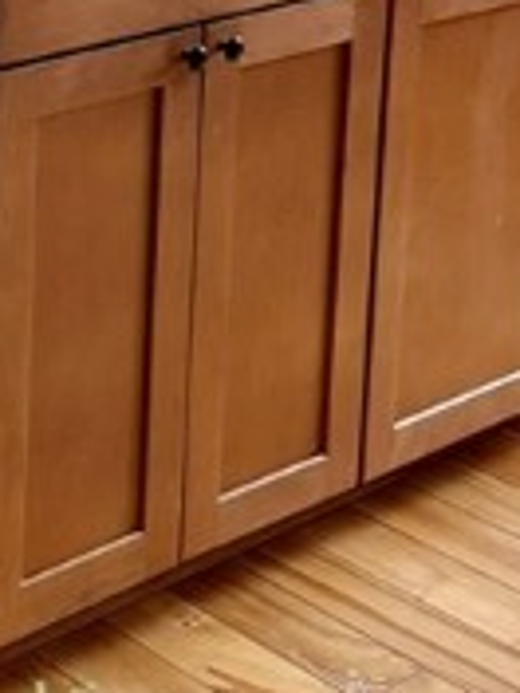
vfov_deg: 17.7
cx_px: -197
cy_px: -169
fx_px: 2103
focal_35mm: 105
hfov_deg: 13.5
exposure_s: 1/60
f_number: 1.78
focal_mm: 6.76
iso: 500
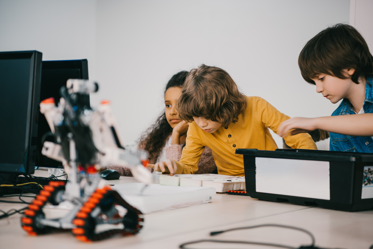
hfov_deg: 28.8
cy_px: 124
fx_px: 725
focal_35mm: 70
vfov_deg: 19.5
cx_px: 186
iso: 200
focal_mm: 70
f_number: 3.2
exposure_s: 1/80
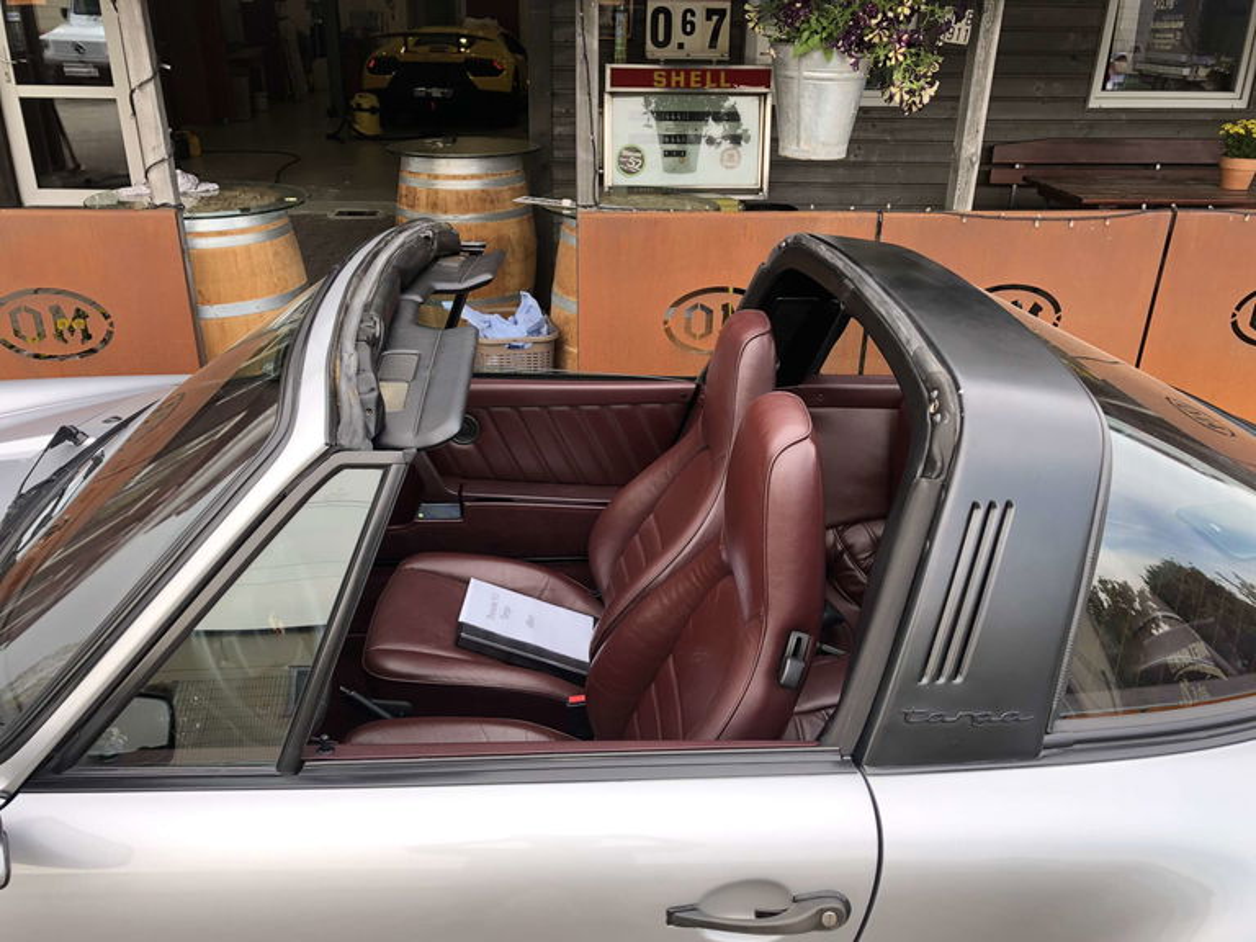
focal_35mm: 28
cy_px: 471
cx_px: 628
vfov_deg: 49.7
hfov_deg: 63.4
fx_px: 1016
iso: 25
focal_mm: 3.99
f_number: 1.8
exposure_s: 1/120
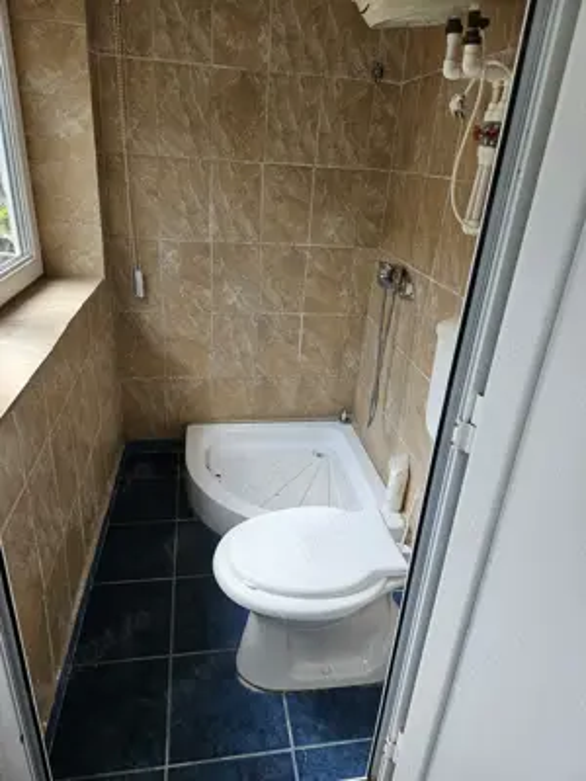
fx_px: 519
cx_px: 293
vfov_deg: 73.9
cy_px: 390
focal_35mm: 23
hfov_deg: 58.9
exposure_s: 1/190
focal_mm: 5.4
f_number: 1.8
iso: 64
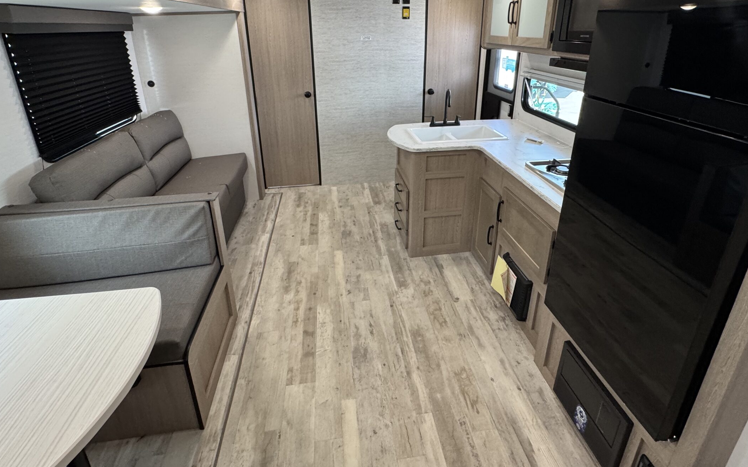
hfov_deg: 91.1
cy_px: 152
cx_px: 381
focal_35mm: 18
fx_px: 367
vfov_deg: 63.2
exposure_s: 1/99
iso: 250
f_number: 2.2
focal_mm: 2.22
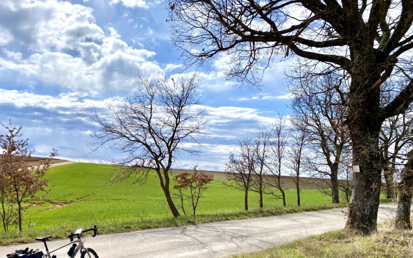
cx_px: 175
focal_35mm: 32
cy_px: 177
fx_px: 360
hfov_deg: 59.4
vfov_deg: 38.8
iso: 32
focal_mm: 4.25
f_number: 1.8
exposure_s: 1/7692
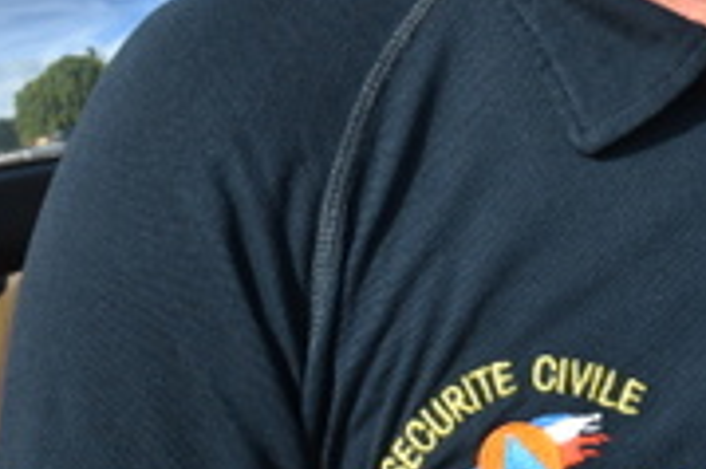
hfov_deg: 12.9
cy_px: -179
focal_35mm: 156
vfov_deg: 8.6
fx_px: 3052
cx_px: 797
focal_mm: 29
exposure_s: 1/200
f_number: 8
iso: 100
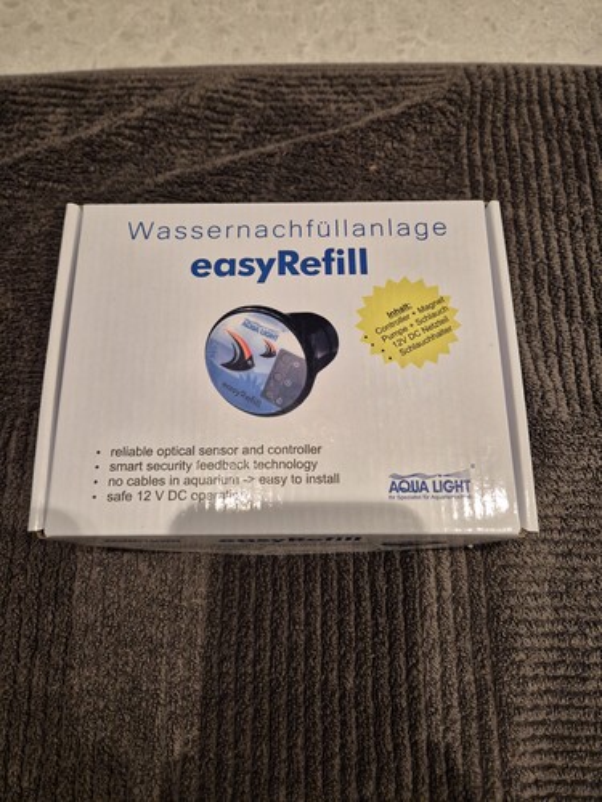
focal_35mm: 23
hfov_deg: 58.9
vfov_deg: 73.9
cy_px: 401
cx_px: 301
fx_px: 533
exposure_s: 1/100
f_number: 1.8
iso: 400
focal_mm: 5.4
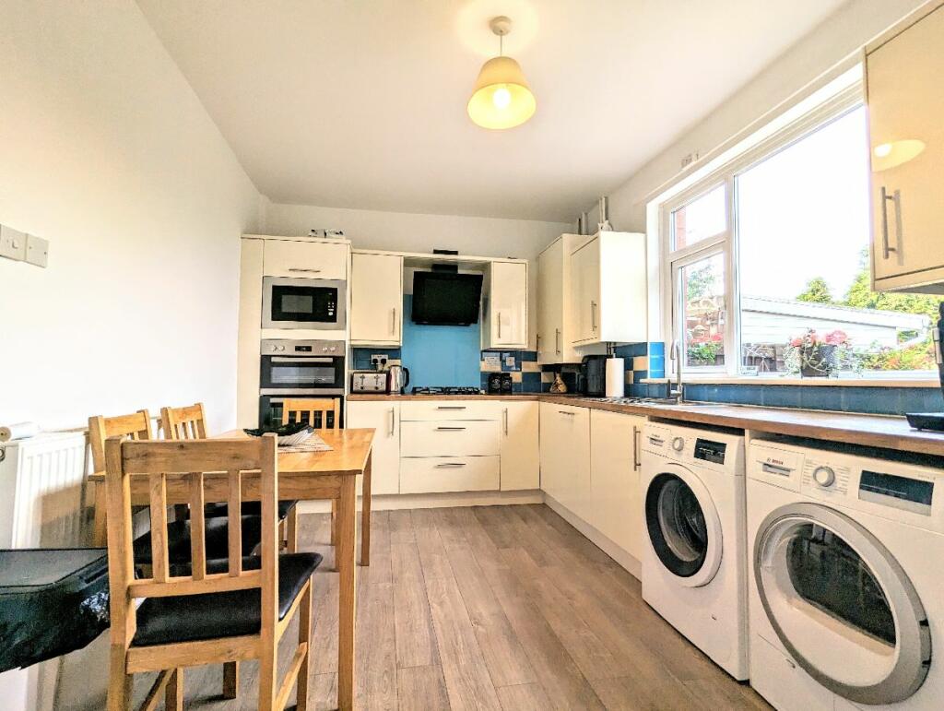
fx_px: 437
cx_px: 472
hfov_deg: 94.4
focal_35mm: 16
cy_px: 356
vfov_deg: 78.2
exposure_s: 1/251
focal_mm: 2.35
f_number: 2.2
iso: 101
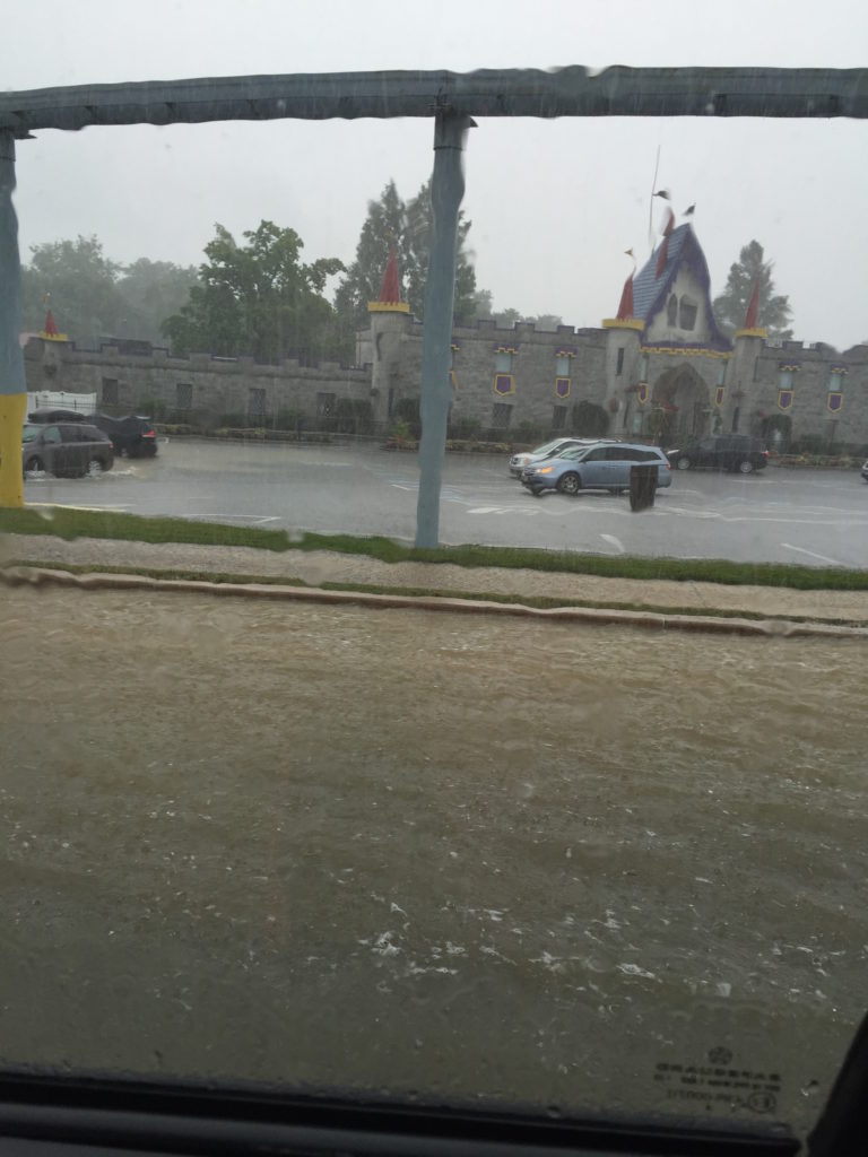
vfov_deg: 61.7
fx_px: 970
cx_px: 434
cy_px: 578
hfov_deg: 48.2
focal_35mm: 29
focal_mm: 4.15
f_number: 2.2
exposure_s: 1/203
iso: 32
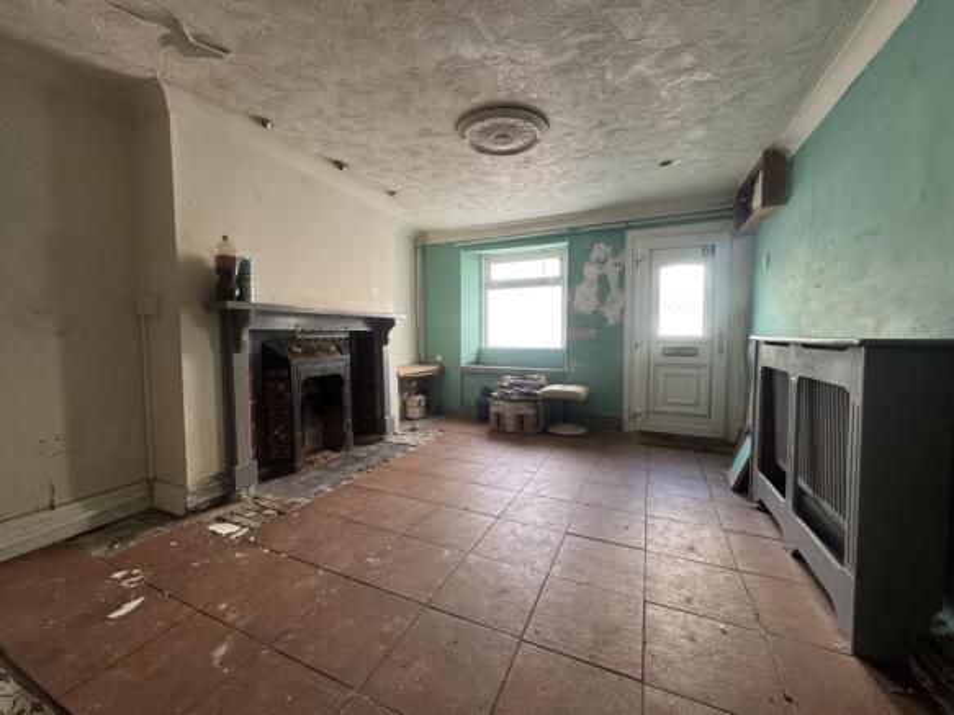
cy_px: 358
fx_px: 386
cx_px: 477
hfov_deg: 102.1
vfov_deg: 85.7
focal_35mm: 14
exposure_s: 1/99
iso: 320
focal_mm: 2.22
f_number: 2.2
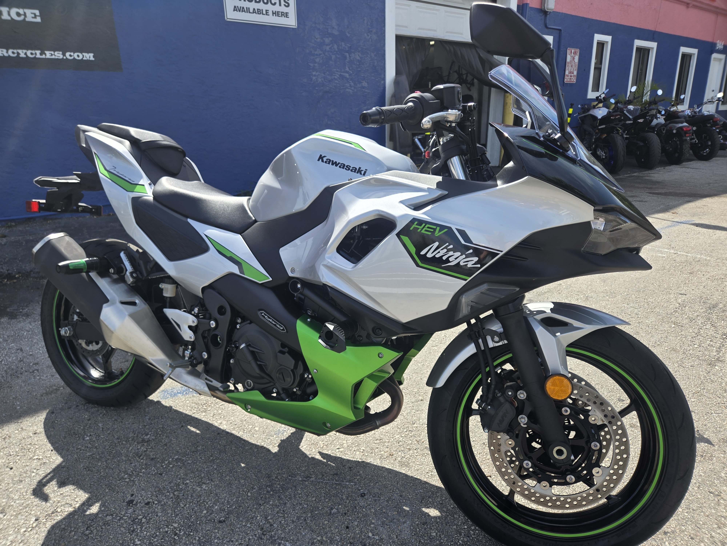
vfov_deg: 58.9
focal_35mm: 23
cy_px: 273
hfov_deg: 73.9
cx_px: 364
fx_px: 483
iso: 25
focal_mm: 5.4
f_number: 1.8
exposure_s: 1/937
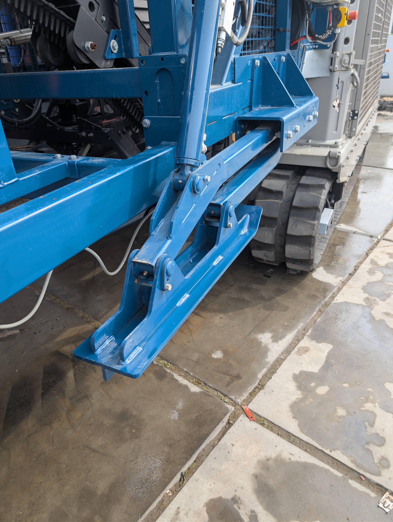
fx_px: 362
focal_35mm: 24
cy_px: 261
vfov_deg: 71.5
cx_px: 196
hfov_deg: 56.9
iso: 19
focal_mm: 6.9
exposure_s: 1/256
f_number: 1.68
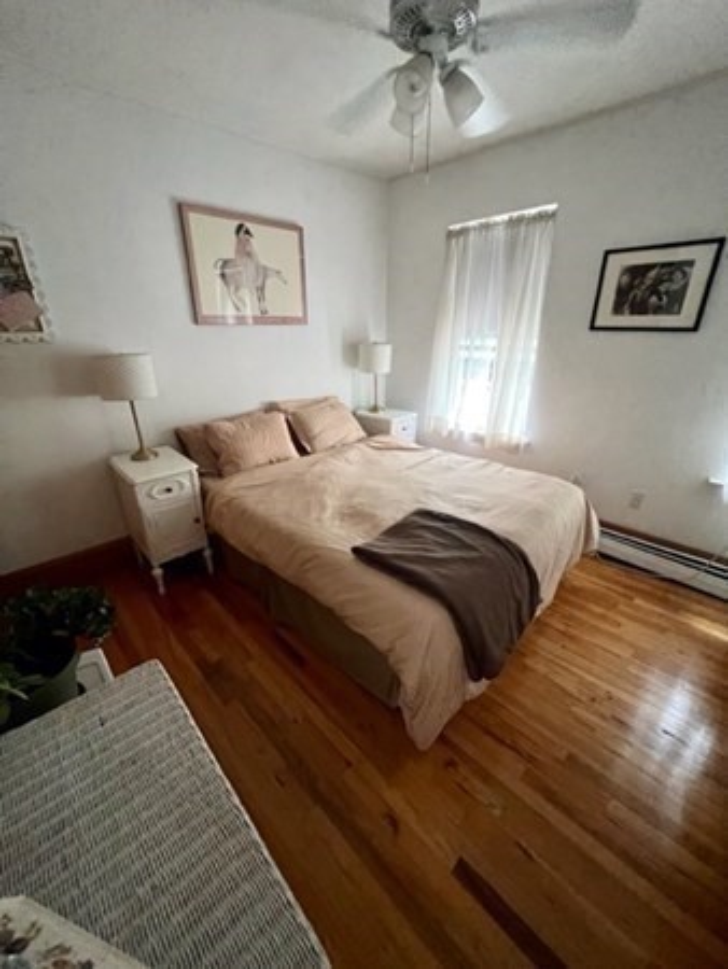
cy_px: 484
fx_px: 364
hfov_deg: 90.0
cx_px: 364
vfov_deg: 106.2
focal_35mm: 13
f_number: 1.8
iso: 500
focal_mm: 1.57
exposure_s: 1/60
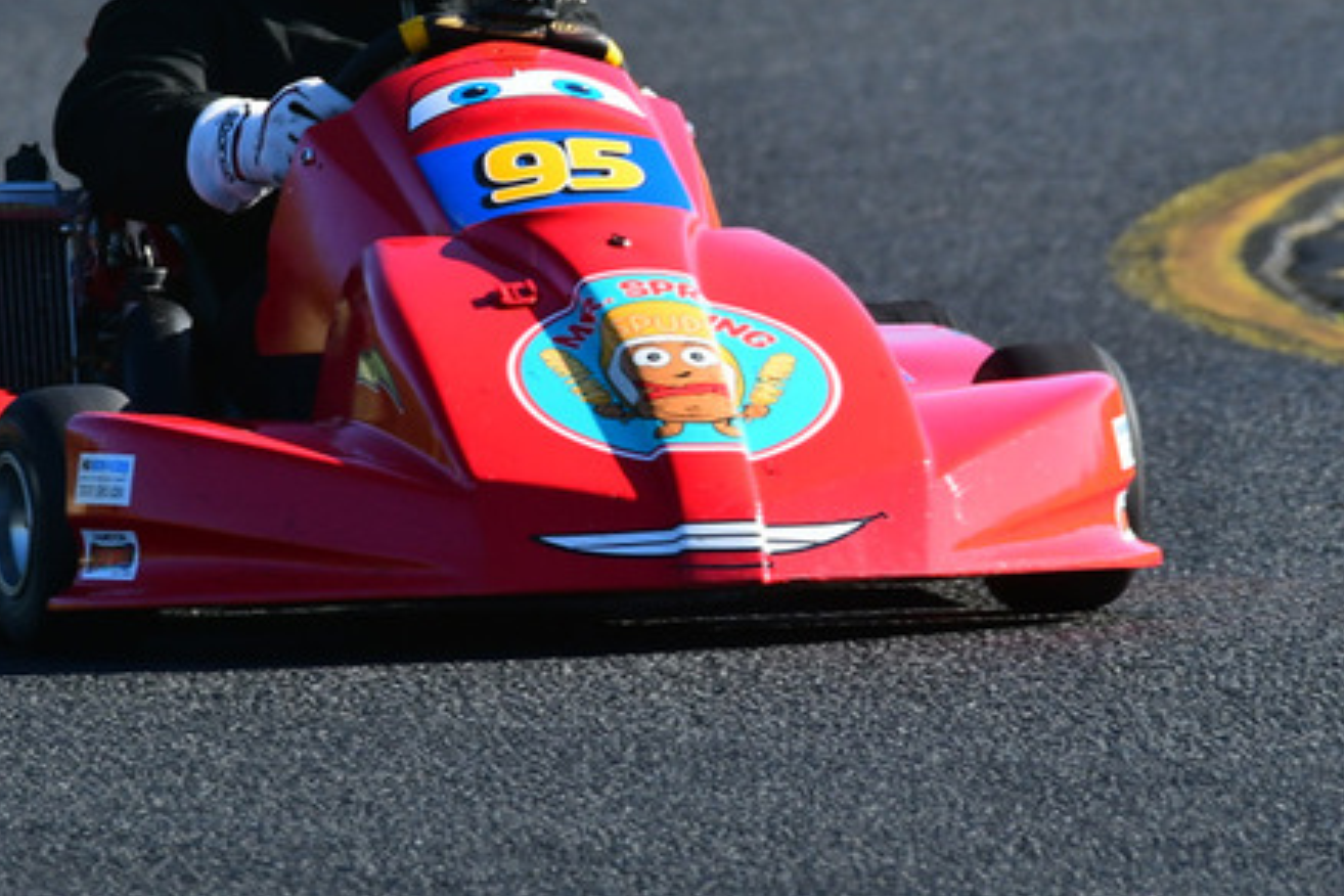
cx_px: 466
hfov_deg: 1.5
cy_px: 144
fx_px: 51143
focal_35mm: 1370
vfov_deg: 1.0
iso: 640
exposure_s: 1/640
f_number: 10
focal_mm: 500
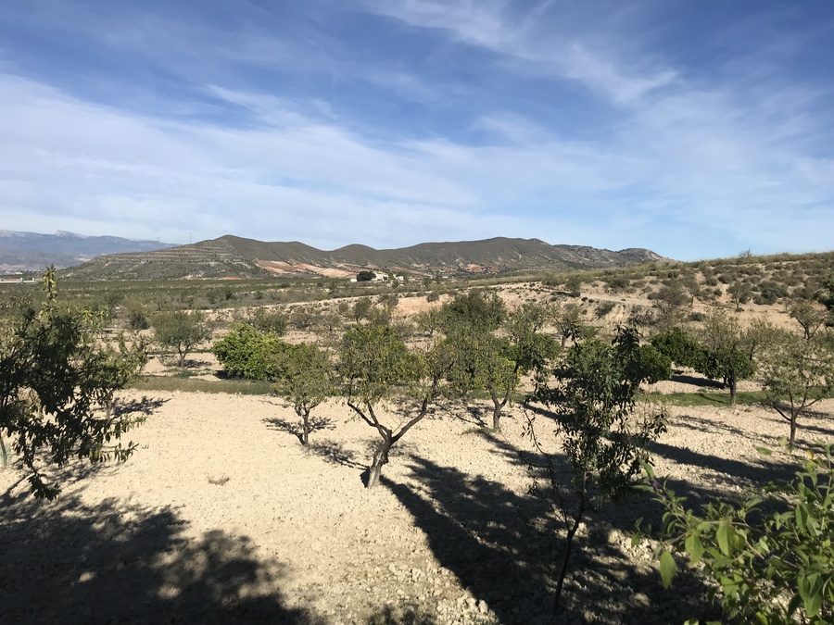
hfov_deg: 63.4
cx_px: 417
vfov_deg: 49.7
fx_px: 675
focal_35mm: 28
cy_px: 312
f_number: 1.8
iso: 20
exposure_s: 1/4000
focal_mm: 3.99
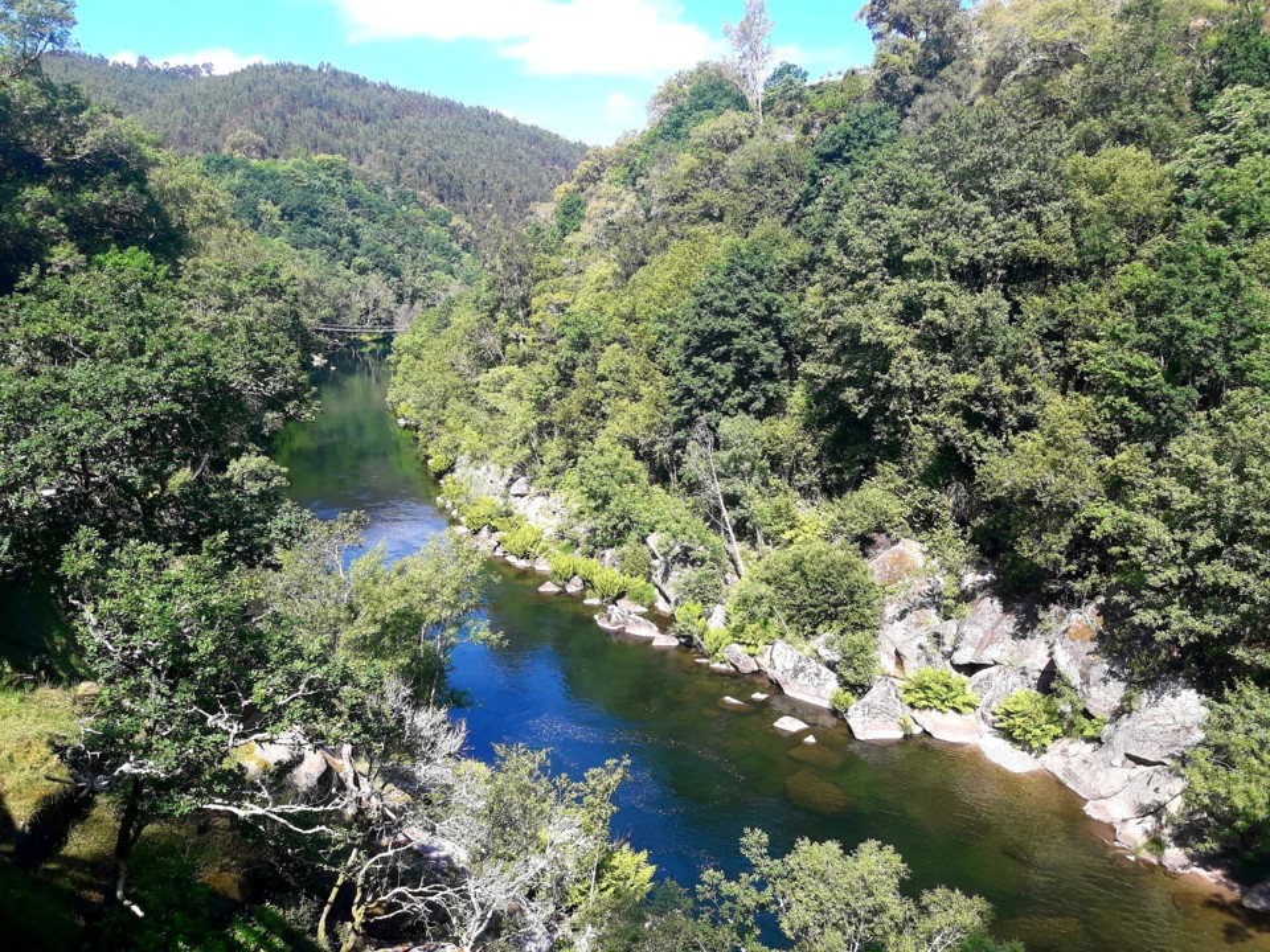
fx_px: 1027
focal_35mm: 28
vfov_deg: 49.7
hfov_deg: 63.4
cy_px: 476
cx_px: 635
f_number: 1.9
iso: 40
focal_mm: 3.7
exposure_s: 1/550
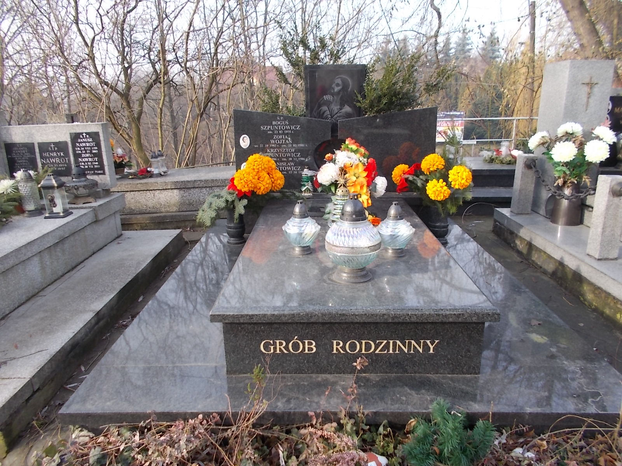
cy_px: 233
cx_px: 311
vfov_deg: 53.1
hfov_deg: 67.3
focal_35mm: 26
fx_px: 467
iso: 80
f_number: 3.2
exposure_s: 1/160
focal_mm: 4.6
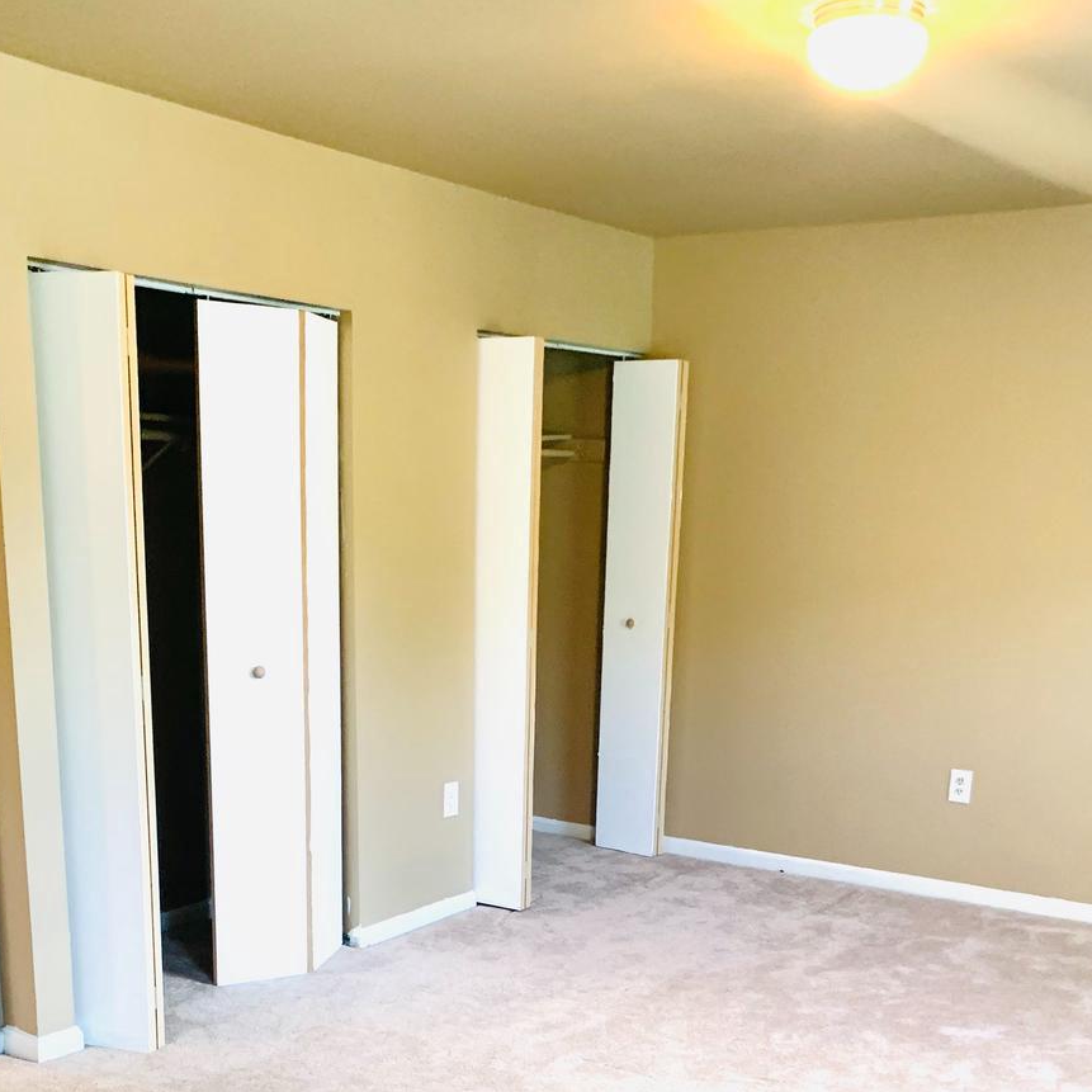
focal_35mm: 41
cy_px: 912
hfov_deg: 40.9
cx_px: 514
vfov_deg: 38.9
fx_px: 1463
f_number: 1.8
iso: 200
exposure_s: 1/60
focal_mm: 4.25
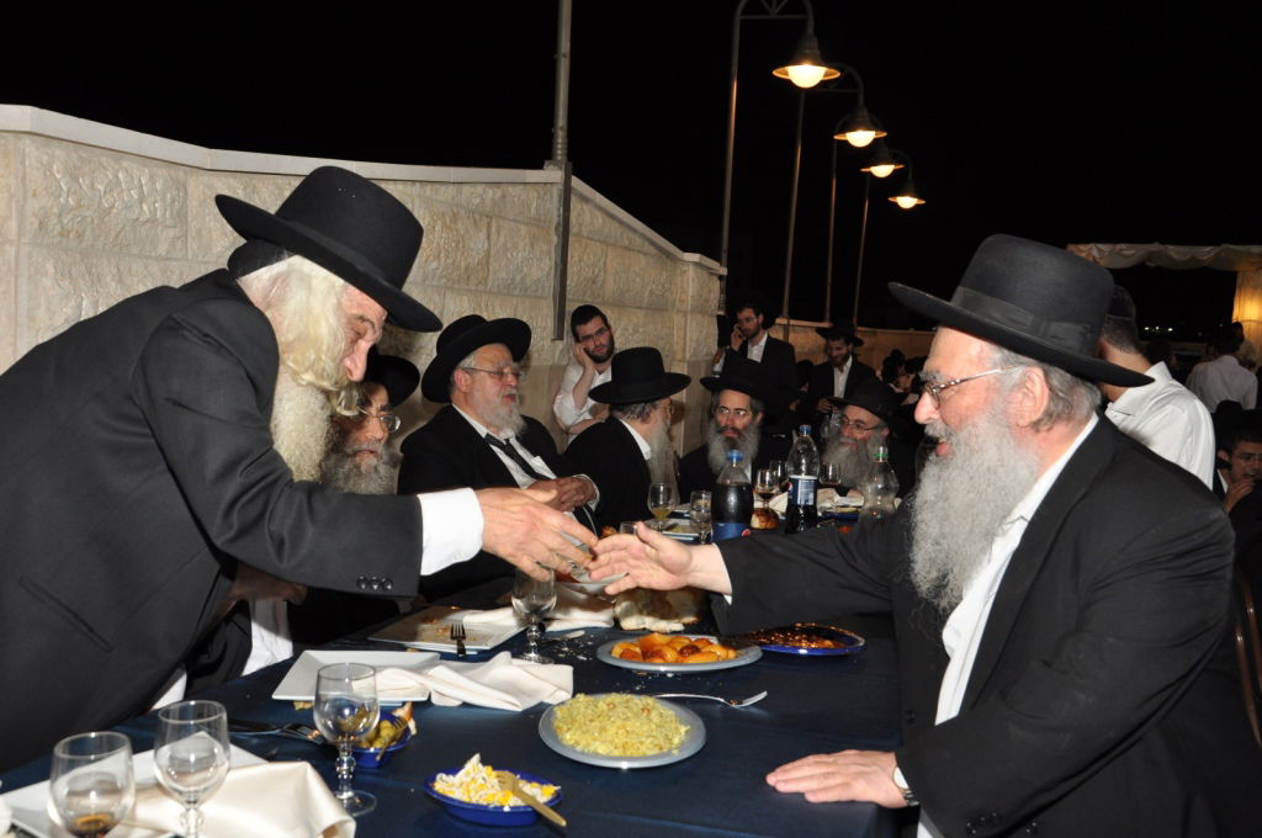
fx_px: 1260
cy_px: 419
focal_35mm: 36
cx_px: 631
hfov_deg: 53.2
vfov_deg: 36.8
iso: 400
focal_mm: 24
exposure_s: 1/60
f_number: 6.3
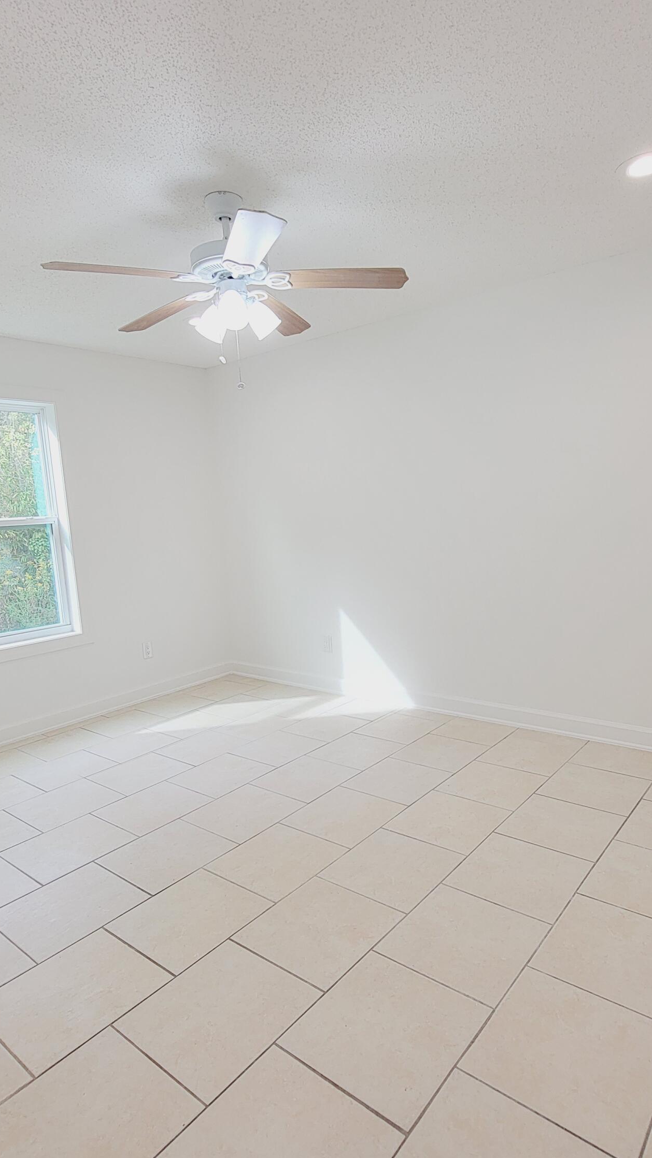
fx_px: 584
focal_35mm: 19
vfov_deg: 89.6
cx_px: 355
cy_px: 582
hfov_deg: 58.3
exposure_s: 1/120
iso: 100
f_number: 2.2
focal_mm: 2.2
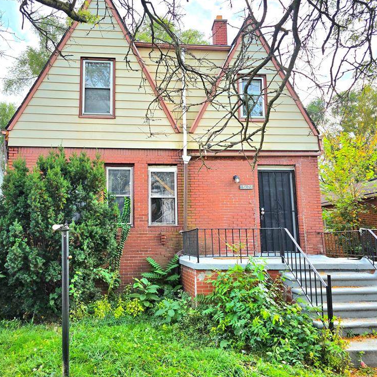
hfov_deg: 57.2
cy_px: 188
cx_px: 173
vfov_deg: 57.3
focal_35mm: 28
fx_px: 345
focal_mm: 6.3
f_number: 1.7
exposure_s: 1/2500
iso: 80
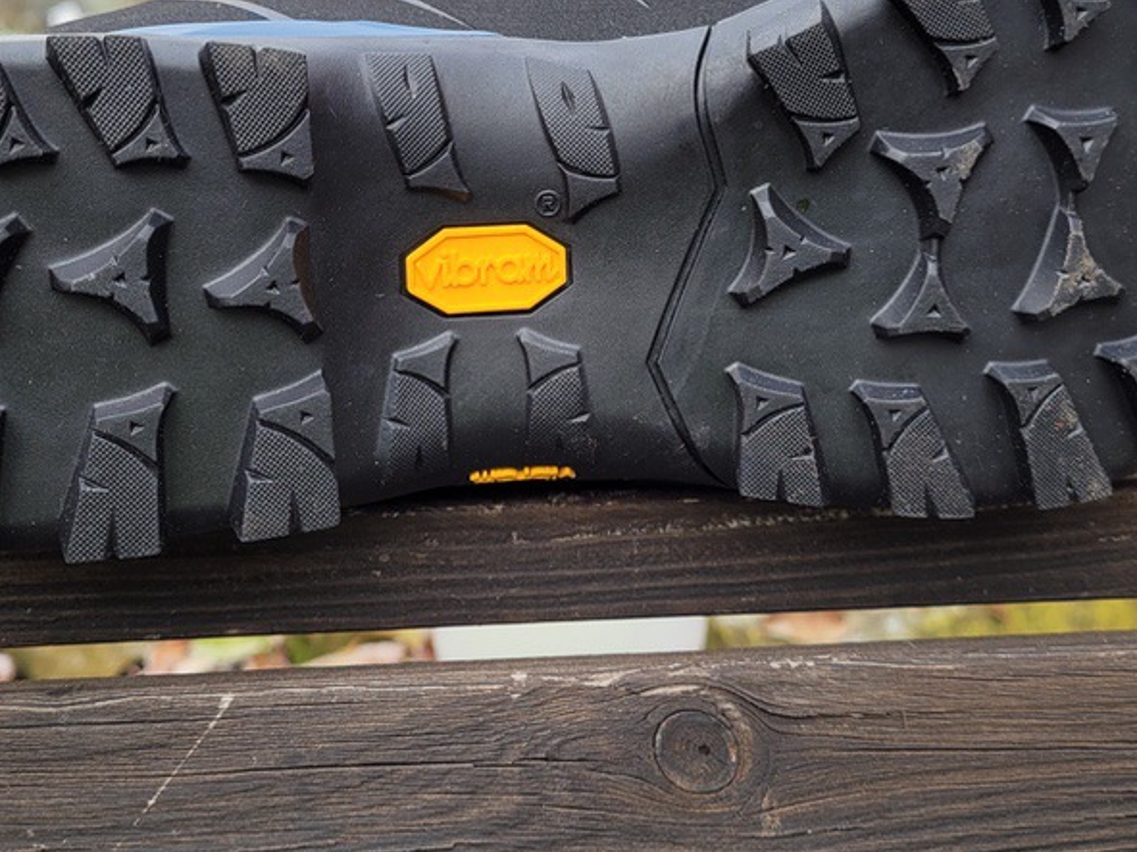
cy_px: 225
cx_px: 577
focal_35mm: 44
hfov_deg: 43.0
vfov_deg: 32.3
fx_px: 1445
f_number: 1.8
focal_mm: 5.4
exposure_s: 1/184
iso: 40
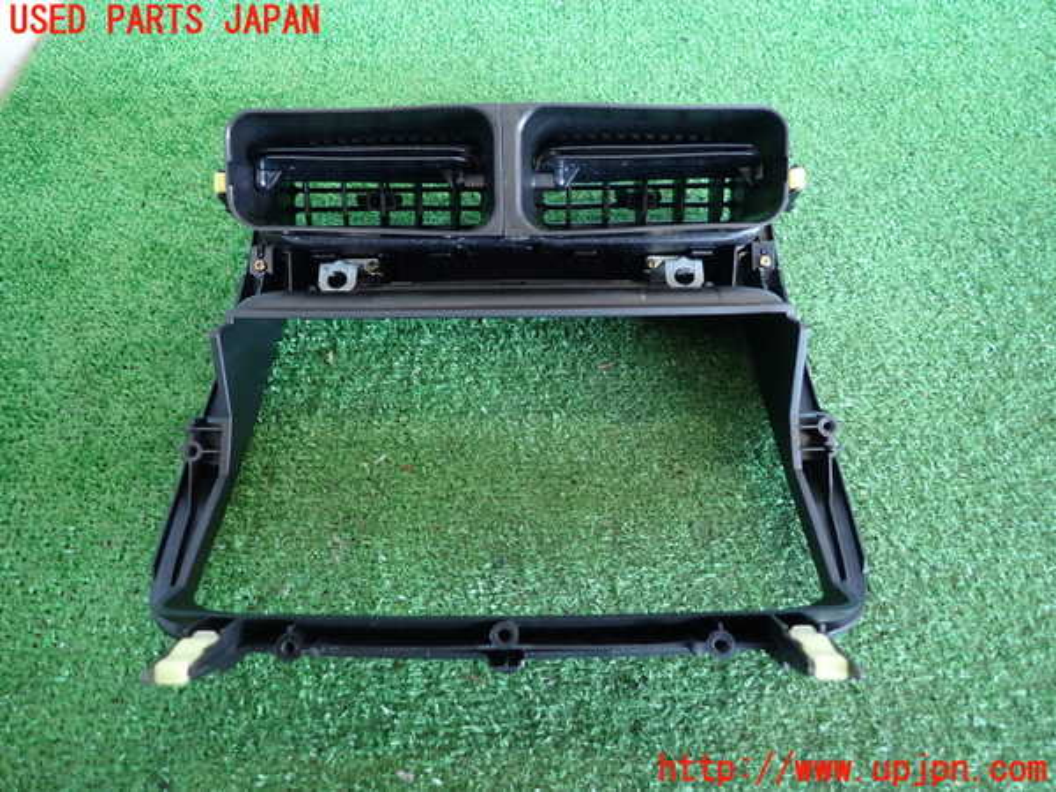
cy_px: 396
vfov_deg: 54.9
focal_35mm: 25
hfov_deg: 69.4
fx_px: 763
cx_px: 528
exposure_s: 1/30
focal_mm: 4.5
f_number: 2
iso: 200
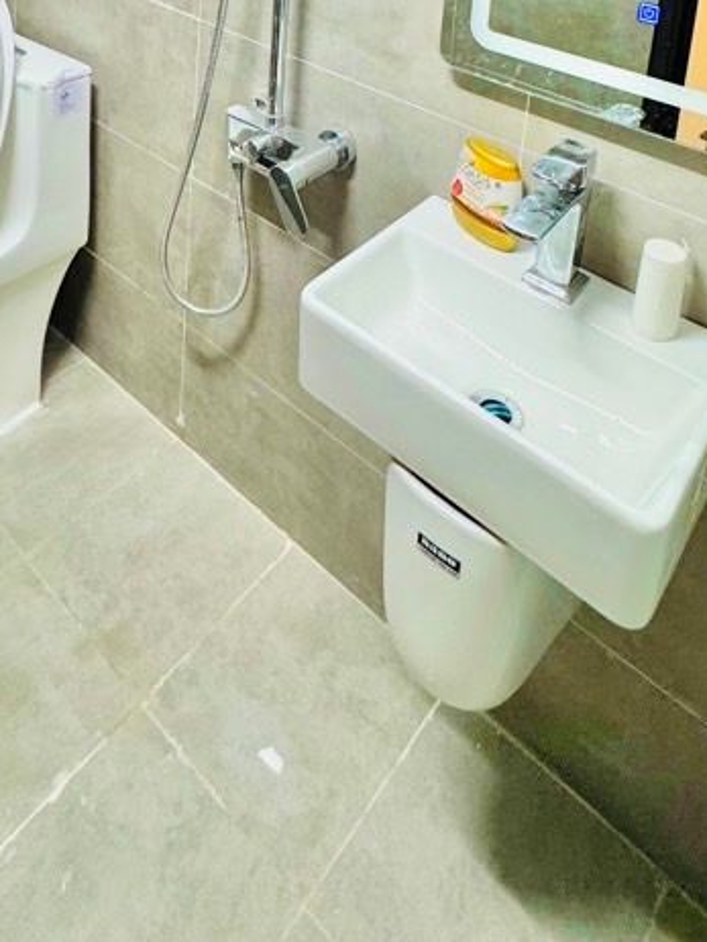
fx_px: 843
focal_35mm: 31
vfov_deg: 44.3
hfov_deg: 44.9
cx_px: 244
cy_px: -98
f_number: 2.2
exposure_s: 1/100
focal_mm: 2.22
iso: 200
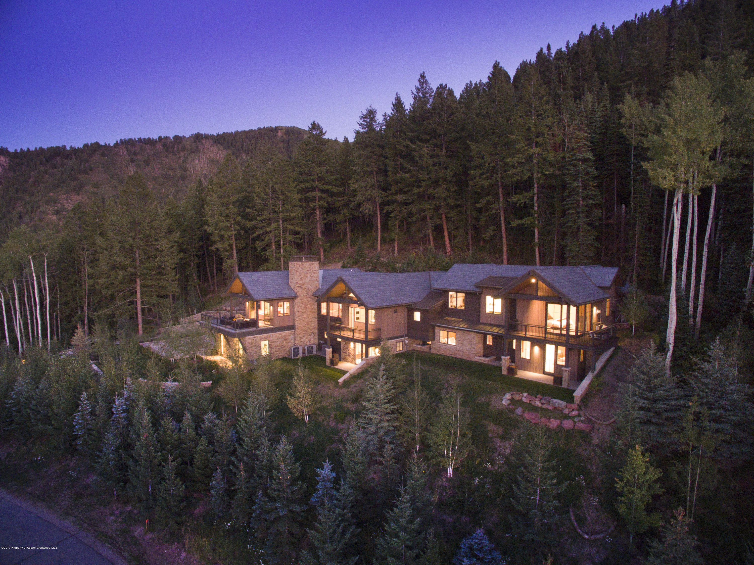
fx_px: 435
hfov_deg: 81.8
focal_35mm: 20
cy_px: 282
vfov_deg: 65.9
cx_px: 377
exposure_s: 1/6
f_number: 2.8
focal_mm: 3.61
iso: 1600
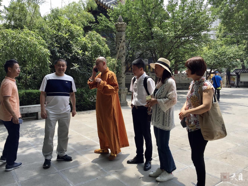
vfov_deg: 48.2
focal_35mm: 29
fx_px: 208
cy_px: 93
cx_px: 124
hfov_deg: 61.7
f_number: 2.2
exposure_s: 1/732
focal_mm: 4.15
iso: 32
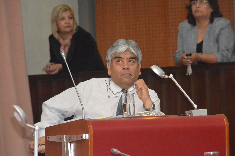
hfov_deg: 6.9
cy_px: 78
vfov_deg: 4.6
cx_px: 118
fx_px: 1954
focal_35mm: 300
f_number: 8
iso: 6400
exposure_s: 1/60
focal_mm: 200
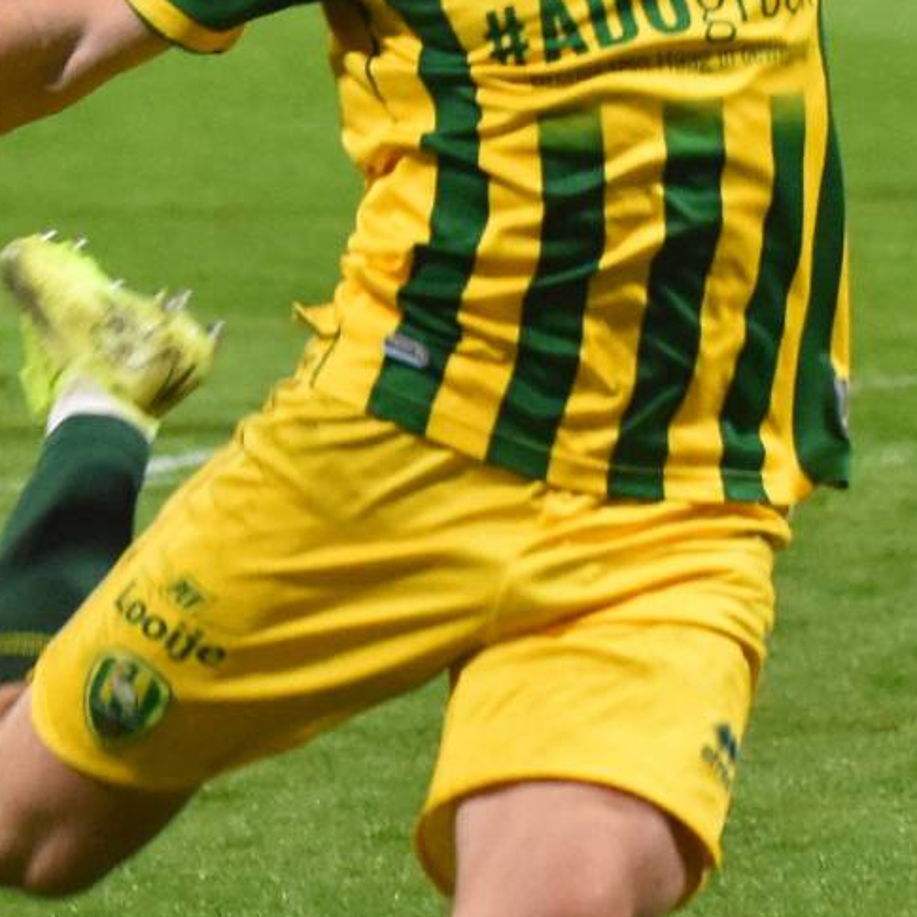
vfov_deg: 4.9
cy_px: 532
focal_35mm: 357
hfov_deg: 4.9
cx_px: 444
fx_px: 10700
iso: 4000
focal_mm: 70
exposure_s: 1/500
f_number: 2.8
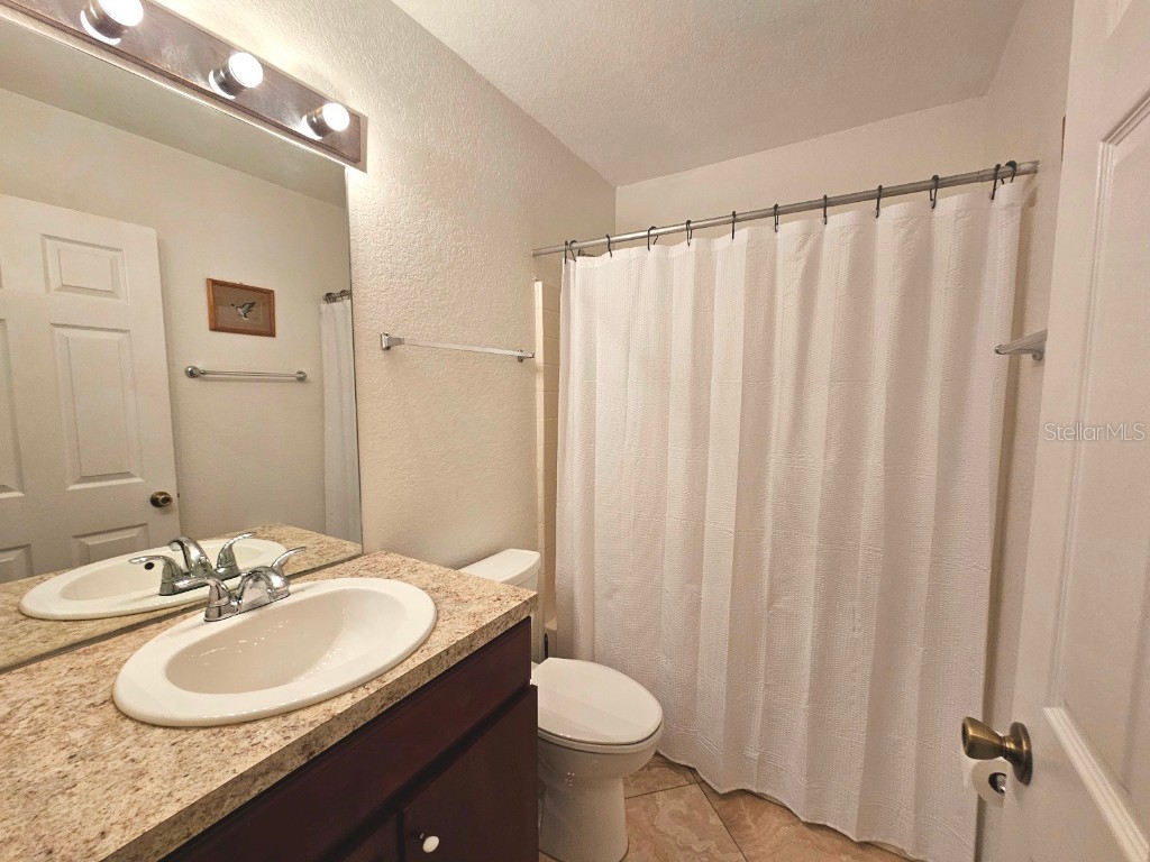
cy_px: 431
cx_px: 575
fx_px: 432
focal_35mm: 13
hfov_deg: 106.2
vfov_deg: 89.9
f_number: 2.2
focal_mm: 2.2
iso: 125
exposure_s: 1/60.2
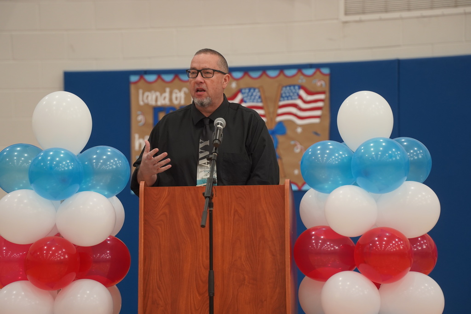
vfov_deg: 7.6
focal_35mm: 180
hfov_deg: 11.4
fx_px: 2355
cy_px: 157
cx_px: 236
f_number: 4
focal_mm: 180
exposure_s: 1/200
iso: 1000
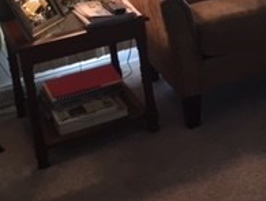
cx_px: 337
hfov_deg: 19.2
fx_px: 731
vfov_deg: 14.6
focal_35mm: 95
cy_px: -97
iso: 64
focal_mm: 4.15
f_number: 2.2
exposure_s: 1/30
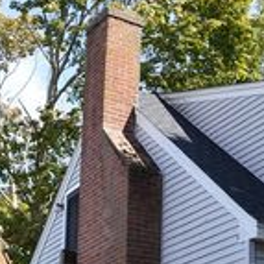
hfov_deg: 18.2
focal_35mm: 89
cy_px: 287
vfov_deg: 18.8
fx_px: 768
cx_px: 342
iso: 110
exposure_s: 1/125
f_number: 5.6
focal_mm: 20
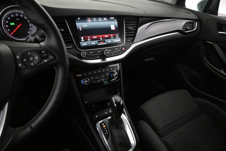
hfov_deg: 73.7
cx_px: 113
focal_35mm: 24
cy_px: 76
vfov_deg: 53.1
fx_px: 151
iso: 2500
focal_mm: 16
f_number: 3.5
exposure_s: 1/50
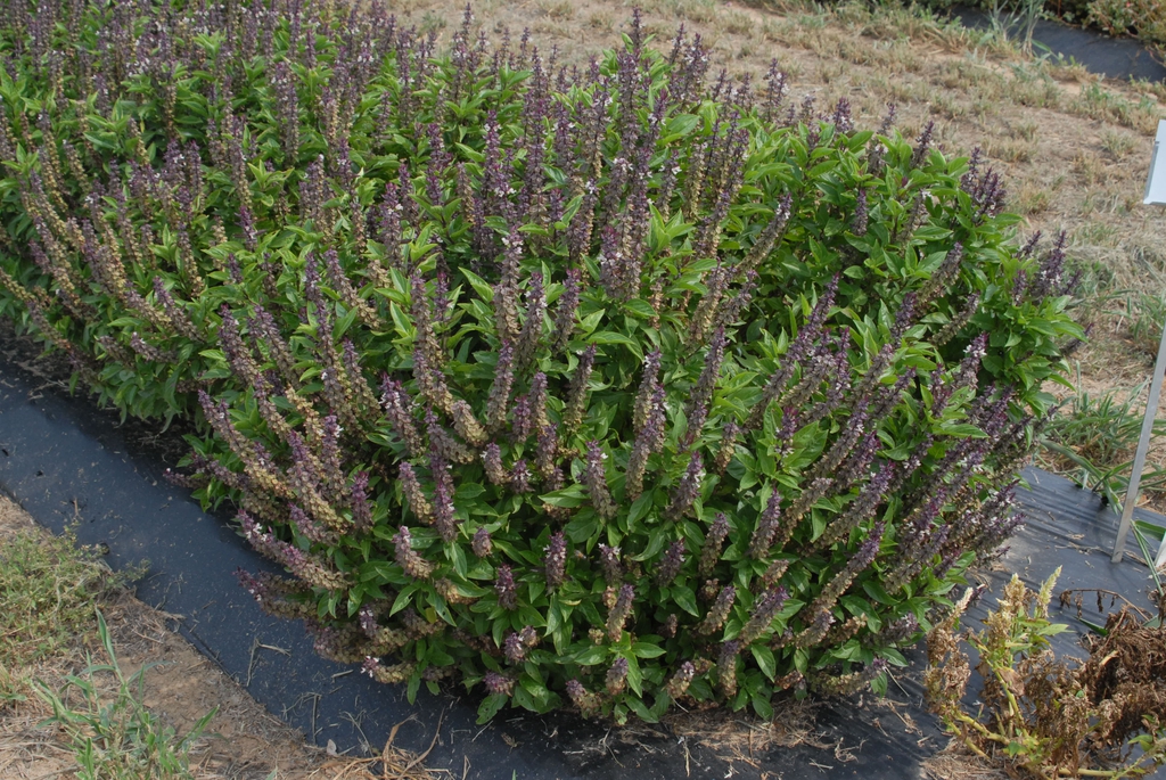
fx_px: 1362
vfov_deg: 32.0
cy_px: 390
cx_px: 583
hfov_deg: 46.4
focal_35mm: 42
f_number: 8
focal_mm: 28
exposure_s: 1/250
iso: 400
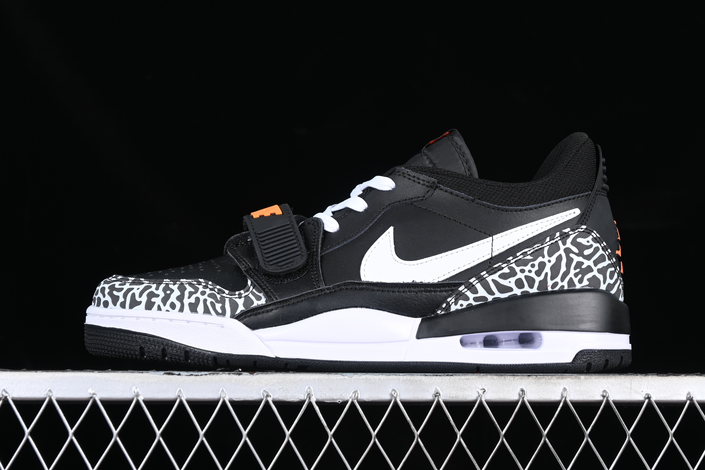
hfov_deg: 27.0
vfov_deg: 18.2
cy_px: 235
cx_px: 352
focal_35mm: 75
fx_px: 1469
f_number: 6.3
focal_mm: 50
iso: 160
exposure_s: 1/60
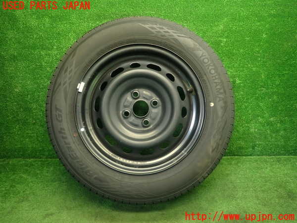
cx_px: 148
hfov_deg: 69.4
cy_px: 112
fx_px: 214
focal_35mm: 25
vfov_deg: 54.9
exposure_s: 1/30
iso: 200
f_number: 2
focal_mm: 4.5
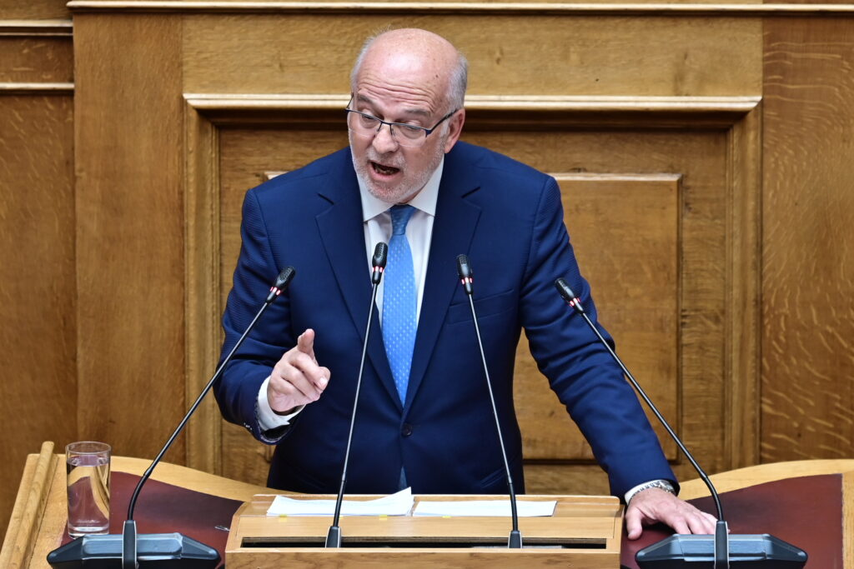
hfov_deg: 6.9
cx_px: 427
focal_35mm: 300
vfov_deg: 4.6
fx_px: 7117
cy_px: 284
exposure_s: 1/125
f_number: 3.2
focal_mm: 200
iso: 400
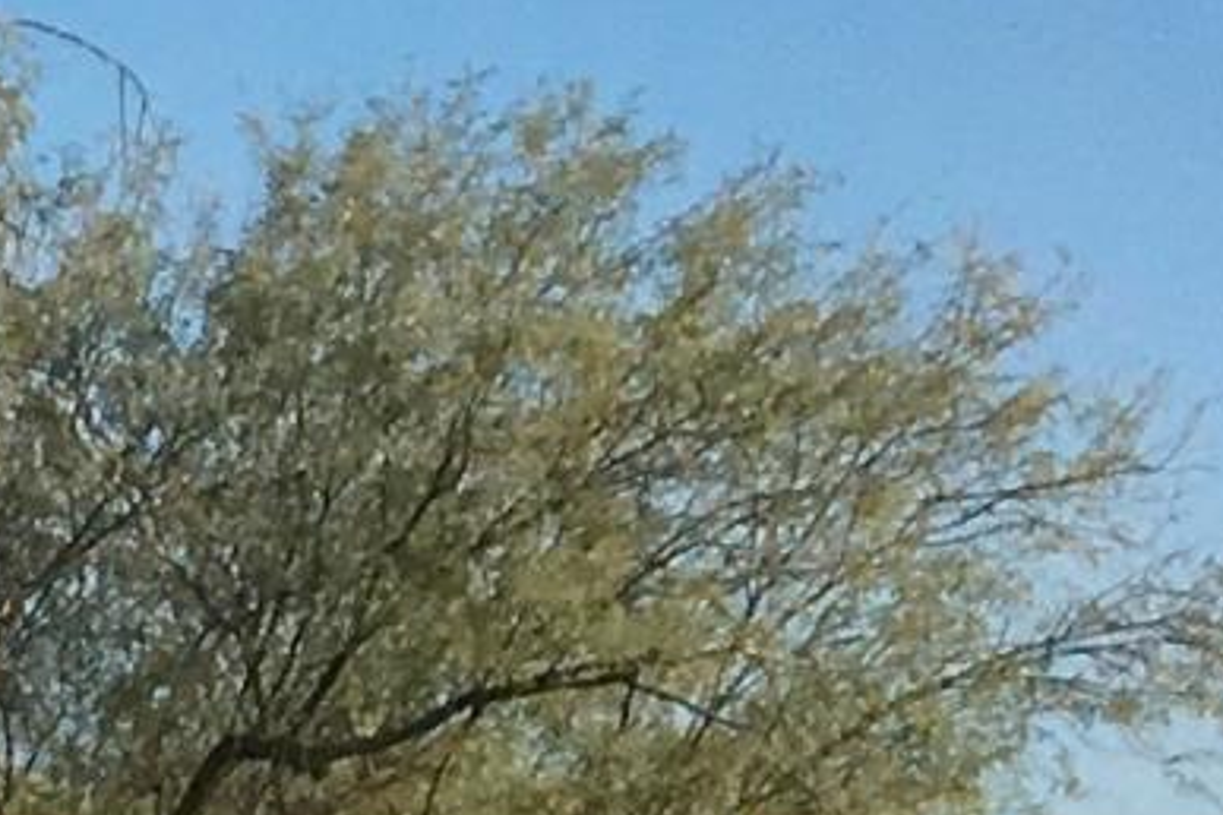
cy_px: 2334
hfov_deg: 7.0
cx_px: -3394
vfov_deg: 5.5
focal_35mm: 234
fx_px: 7949
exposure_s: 1/1748
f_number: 2.2
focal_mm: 4.15
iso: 25
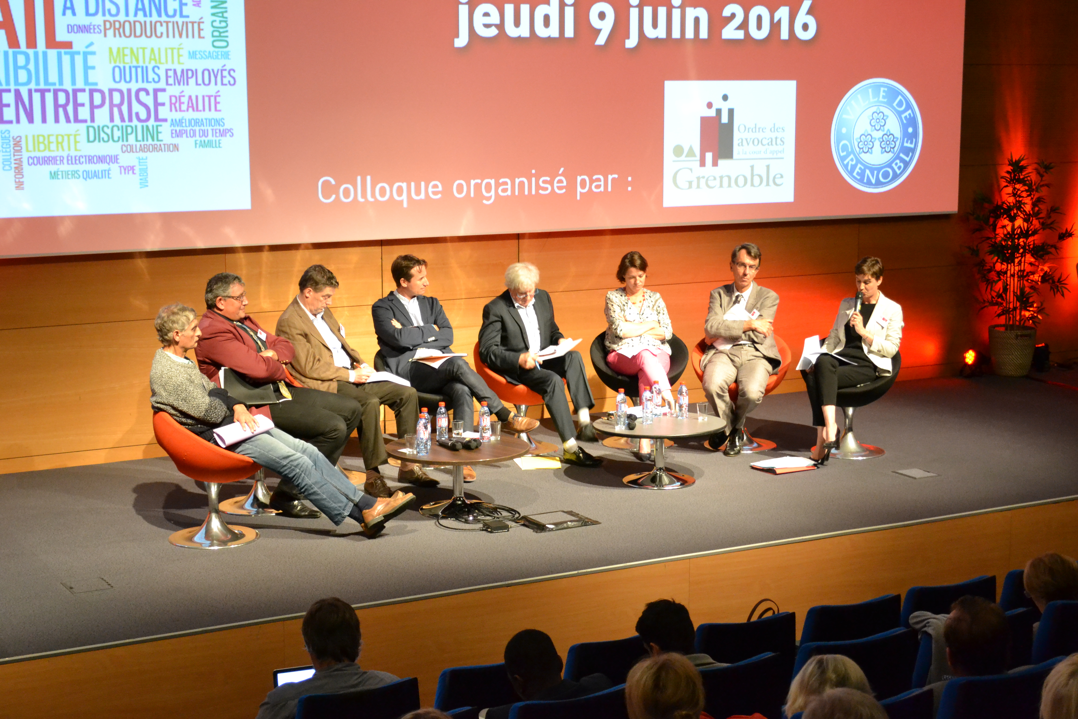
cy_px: 360
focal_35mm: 57
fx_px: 1707
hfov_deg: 35.1
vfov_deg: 23.8
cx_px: 539
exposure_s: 1/30
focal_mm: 38
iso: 2800
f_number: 5
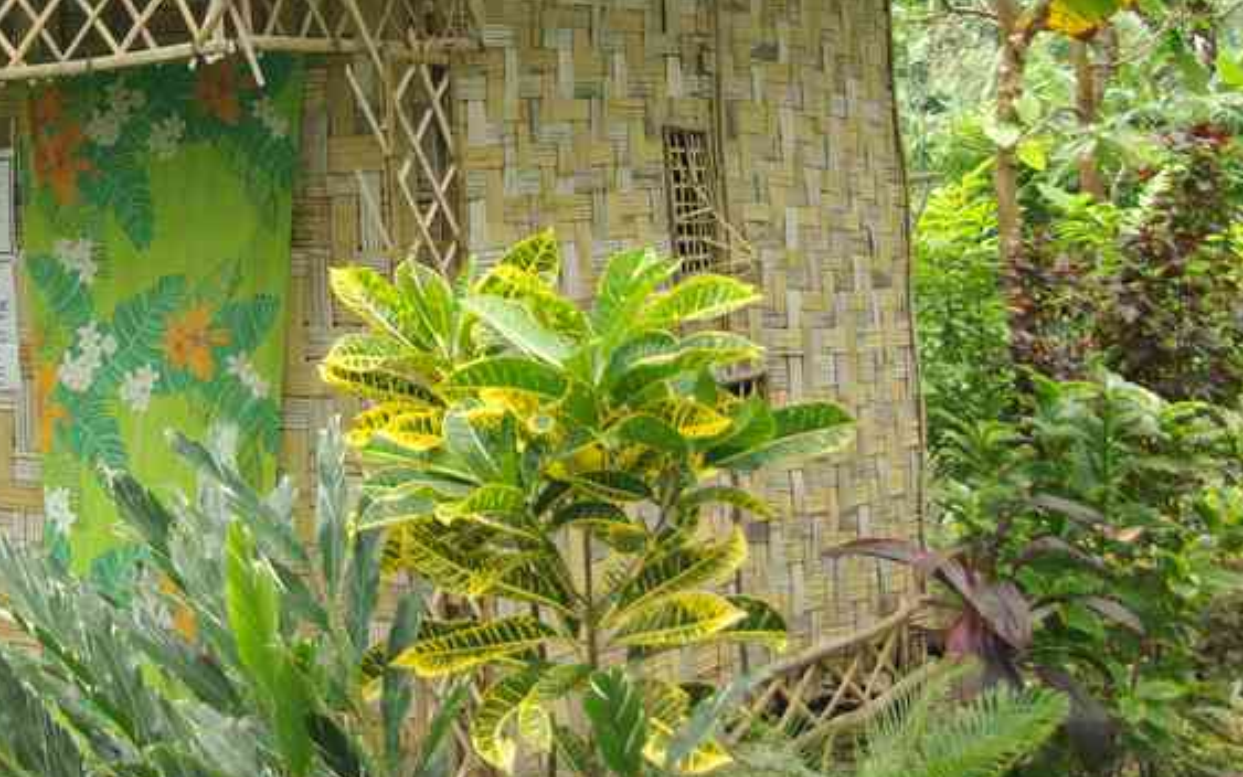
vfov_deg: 18.9
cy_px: 93
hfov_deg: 29.3
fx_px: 2301
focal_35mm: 68
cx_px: 196
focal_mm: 25
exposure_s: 1/45
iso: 100
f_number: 4
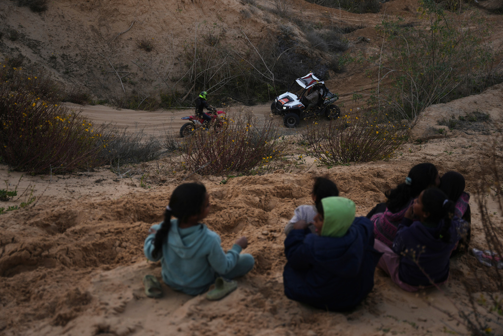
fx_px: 609
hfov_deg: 44.9
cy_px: 168
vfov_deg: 30.8
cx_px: 252
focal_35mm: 44
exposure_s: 1/1250
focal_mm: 43.6
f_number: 2.8
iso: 100
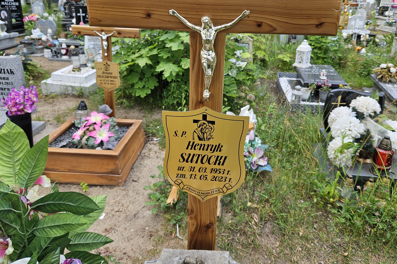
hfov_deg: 65.5
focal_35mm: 28
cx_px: 196
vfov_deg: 45.8
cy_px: 92
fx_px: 309
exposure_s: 1/307
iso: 25
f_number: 1.8
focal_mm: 5.4
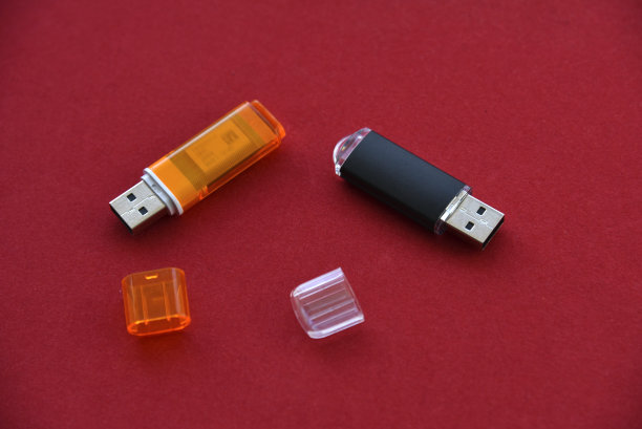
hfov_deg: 17.1
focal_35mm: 120
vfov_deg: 11.4
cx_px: 321
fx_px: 2141
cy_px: 214
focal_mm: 120
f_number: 5.6
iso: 125
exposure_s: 1/50
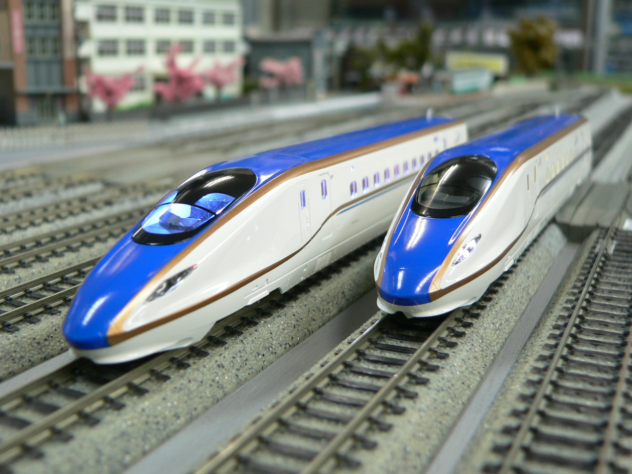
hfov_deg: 44.8
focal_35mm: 42
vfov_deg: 34.3
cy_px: 237
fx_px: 767
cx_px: 316
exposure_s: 1/10
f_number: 2.8
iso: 100
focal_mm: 7
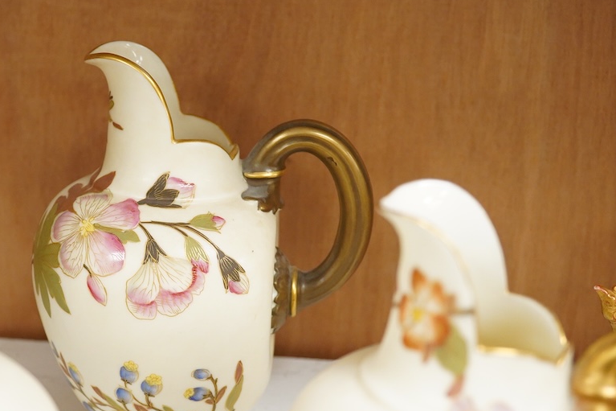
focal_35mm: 66
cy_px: 248
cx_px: 179
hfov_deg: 30.2
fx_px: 1129
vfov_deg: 20.6
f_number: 7.1
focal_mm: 30
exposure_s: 1/160
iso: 2500
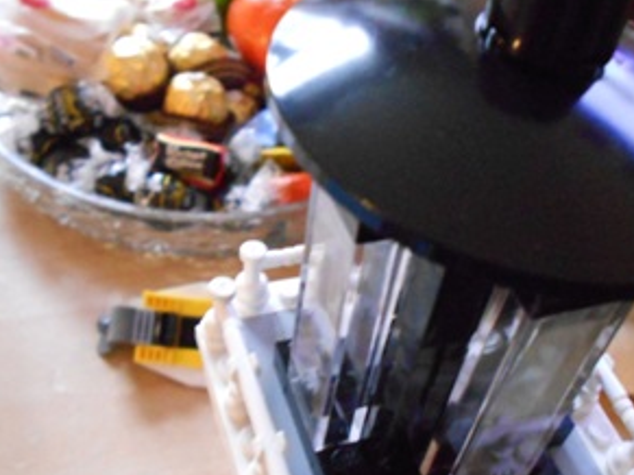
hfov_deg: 46.5
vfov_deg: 35.8
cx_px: 381
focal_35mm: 40
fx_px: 732
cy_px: 294
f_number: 3.2
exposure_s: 1/5
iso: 800
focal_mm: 4.6
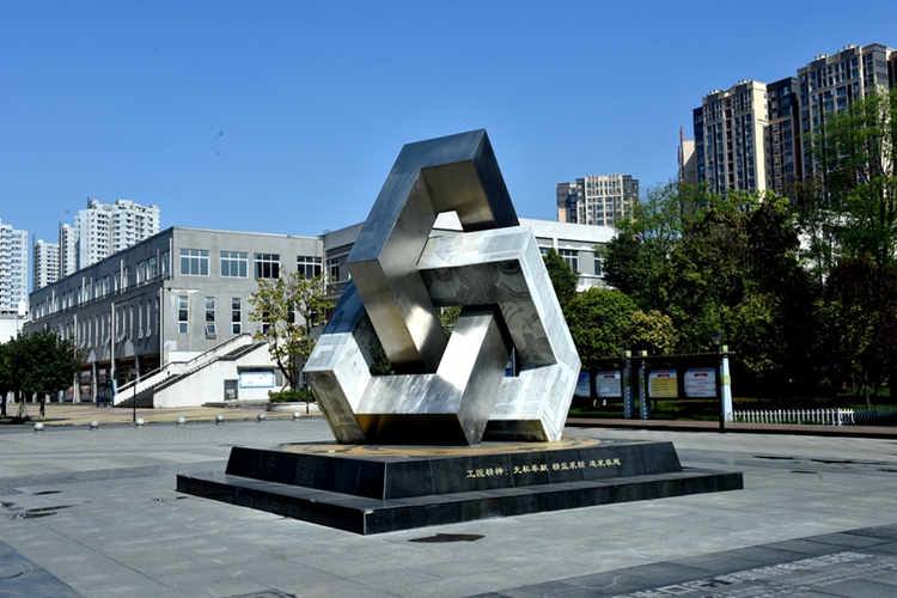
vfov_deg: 35.1
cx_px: 448
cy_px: 299
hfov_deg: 50.7
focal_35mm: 38
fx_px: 947
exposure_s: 1/640
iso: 400
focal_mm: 38
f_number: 13
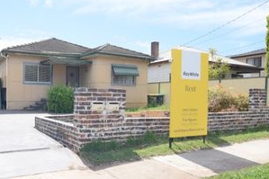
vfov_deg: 39.8
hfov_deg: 55.4
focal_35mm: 33
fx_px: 246
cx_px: 78
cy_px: 104
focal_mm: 14
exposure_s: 1/250
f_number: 8
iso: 200
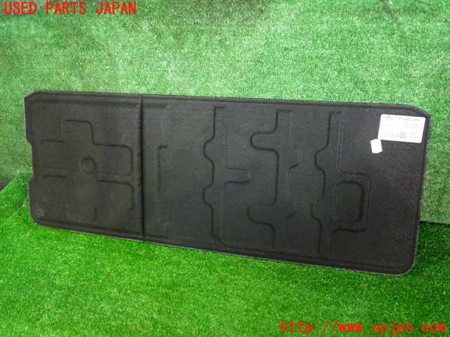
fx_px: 390
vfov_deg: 46.8
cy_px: 168
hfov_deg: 60.0
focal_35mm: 30
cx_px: 225
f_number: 2.3
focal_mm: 5.4
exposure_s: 1/25
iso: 1000
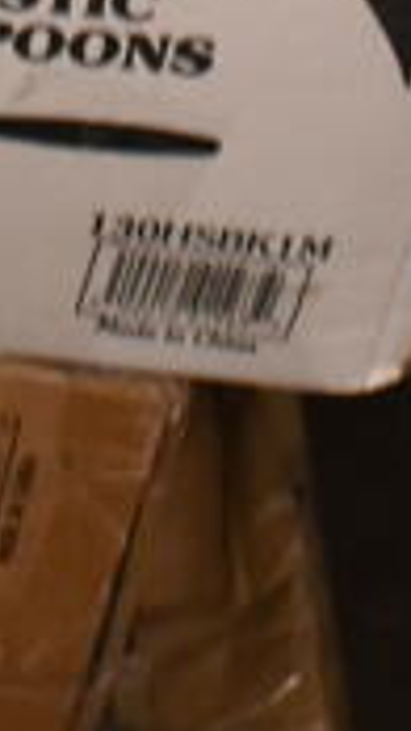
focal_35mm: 206
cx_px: -612
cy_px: -468
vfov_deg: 10.0
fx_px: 3982
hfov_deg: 5.7
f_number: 4
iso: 1600
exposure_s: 1/125
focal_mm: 25
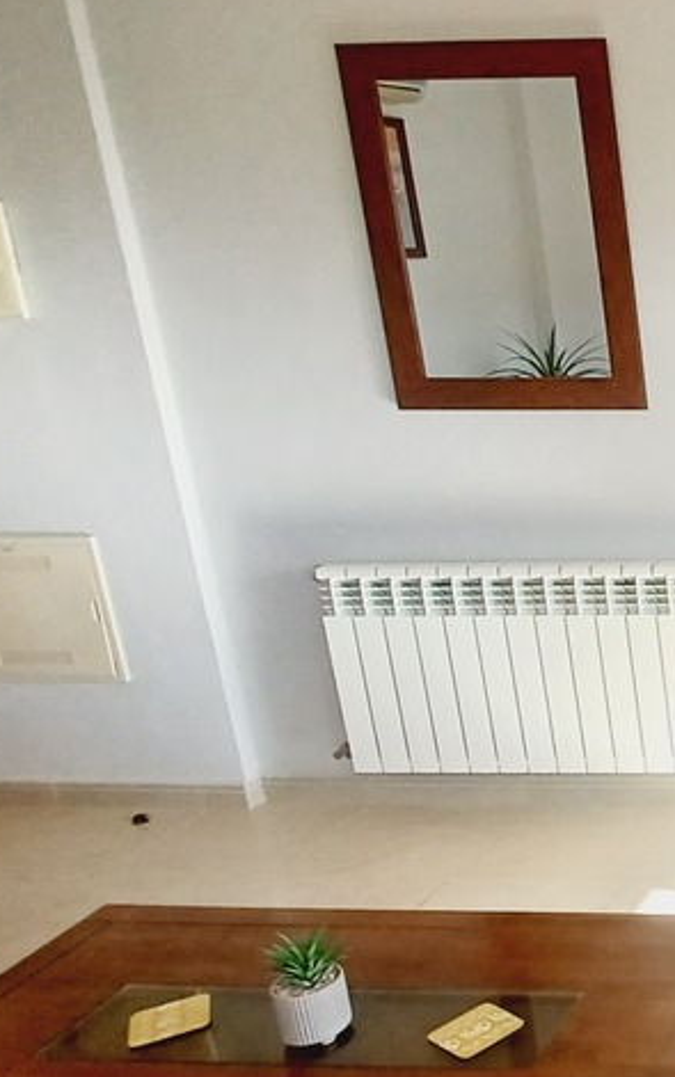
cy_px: 591
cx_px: 1050
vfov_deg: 51.4
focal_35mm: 38
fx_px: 1117
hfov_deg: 24.7
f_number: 2.2
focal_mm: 1.42
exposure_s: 1/100
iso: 40
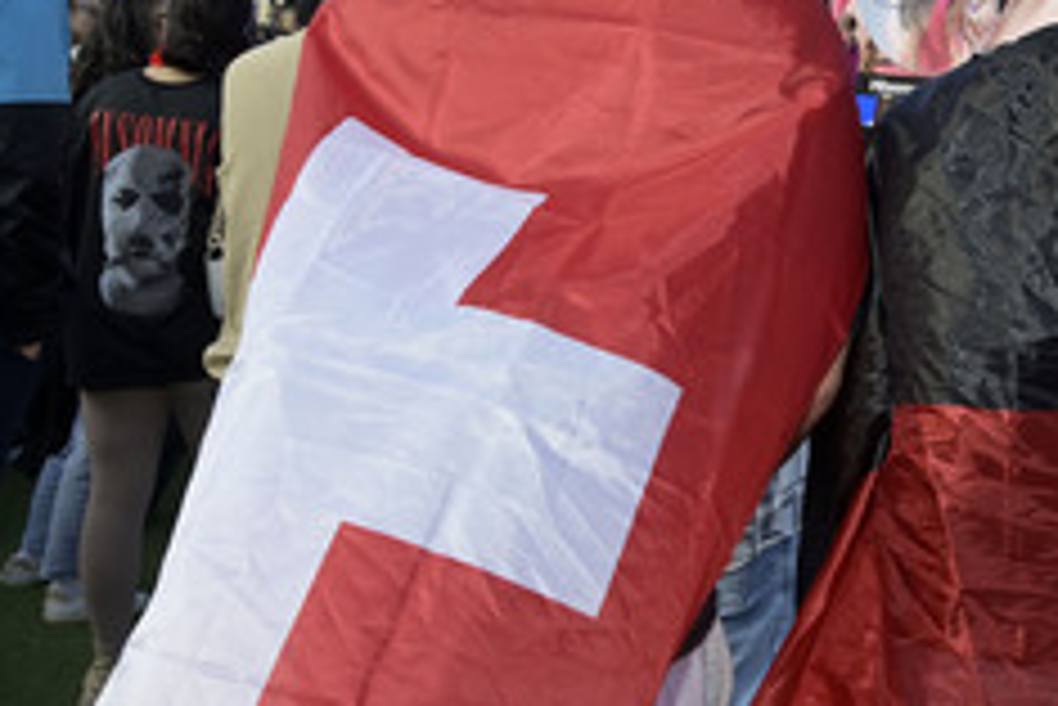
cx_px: 966
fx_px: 1353
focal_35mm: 46
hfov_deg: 39.4
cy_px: 247
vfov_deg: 29.1
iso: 640
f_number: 14
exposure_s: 1/125
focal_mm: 24
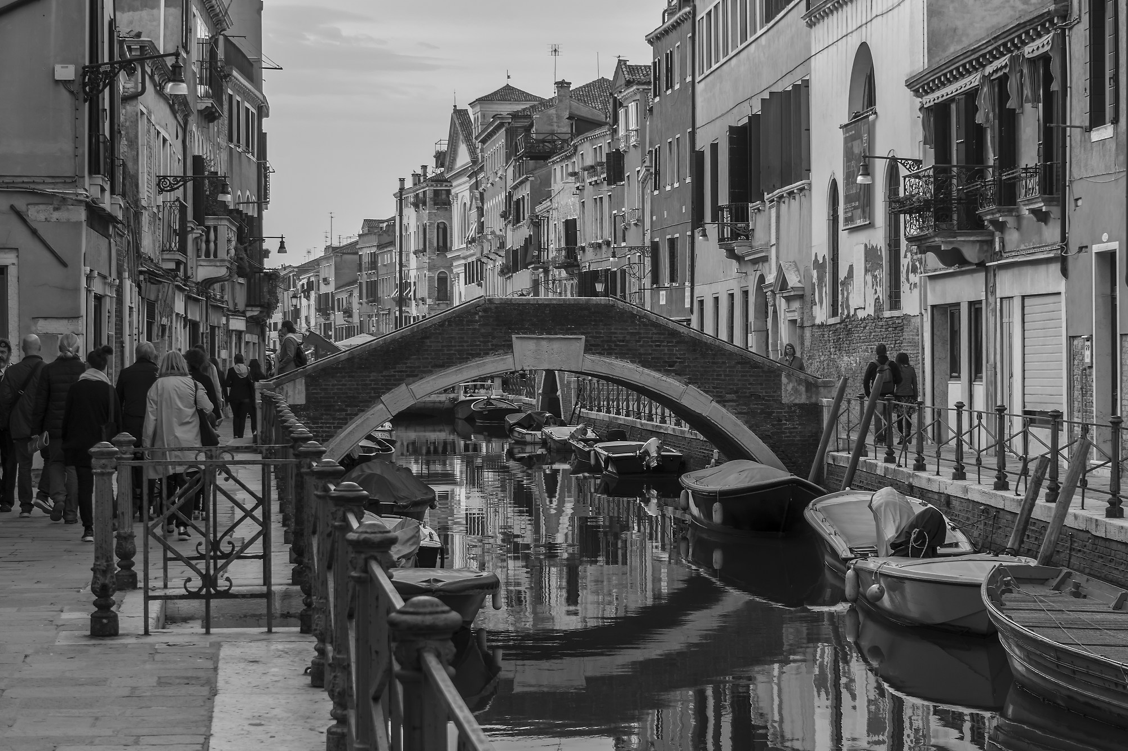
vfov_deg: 16.3
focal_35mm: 84
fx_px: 2632
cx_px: 635
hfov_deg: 24.2
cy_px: 335
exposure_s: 1/80
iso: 125
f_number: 11
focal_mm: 70
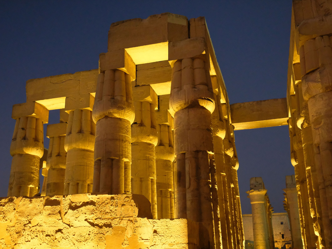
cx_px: 153
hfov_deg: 47.8
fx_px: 374
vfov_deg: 36.8
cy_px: 124
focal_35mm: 39
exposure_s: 1/10
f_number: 4
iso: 6400
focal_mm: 24
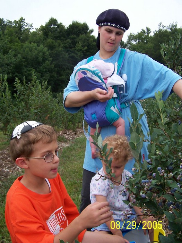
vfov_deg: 49.0
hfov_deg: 37.7
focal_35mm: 38
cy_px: 122
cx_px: 91
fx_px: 266
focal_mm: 6.3
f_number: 2.8
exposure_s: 1/500
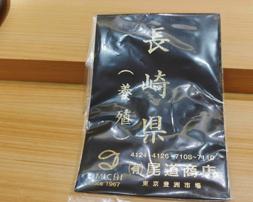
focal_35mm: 34
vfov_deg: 43.4
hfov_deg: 52.8
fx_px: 255
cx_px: 137
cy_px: 99
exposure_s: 1/120
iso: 123
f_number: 2
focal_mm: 8.72
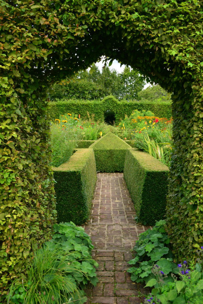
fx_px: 296
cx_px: 102
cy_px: 152
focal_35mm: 35
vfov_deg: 54.4
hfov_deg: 37.9
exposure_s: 1/80
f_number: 13
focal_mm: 35
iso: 400
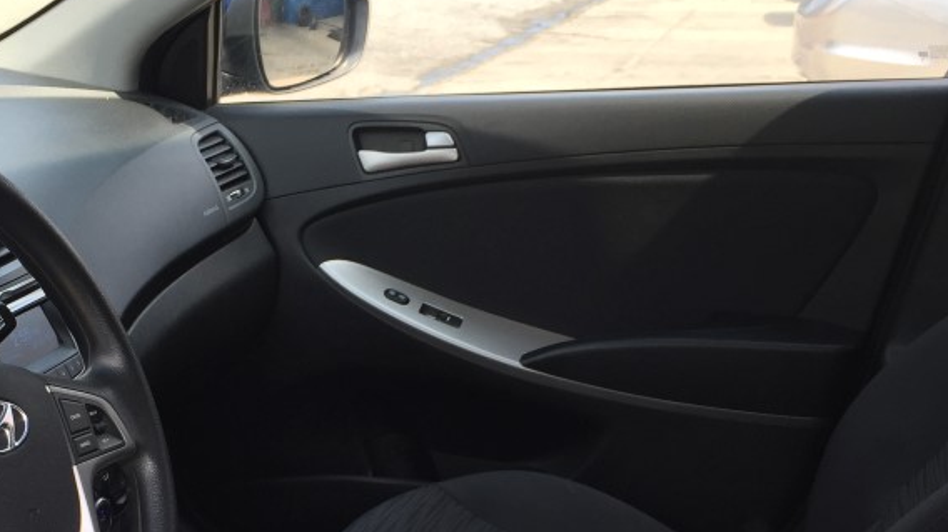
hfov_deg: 36.2
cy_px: 482
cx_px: 310
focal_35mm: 57
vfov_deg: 20.6
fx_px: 1432
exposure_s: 1/246
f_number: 2.2
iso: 32
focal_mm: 4.15
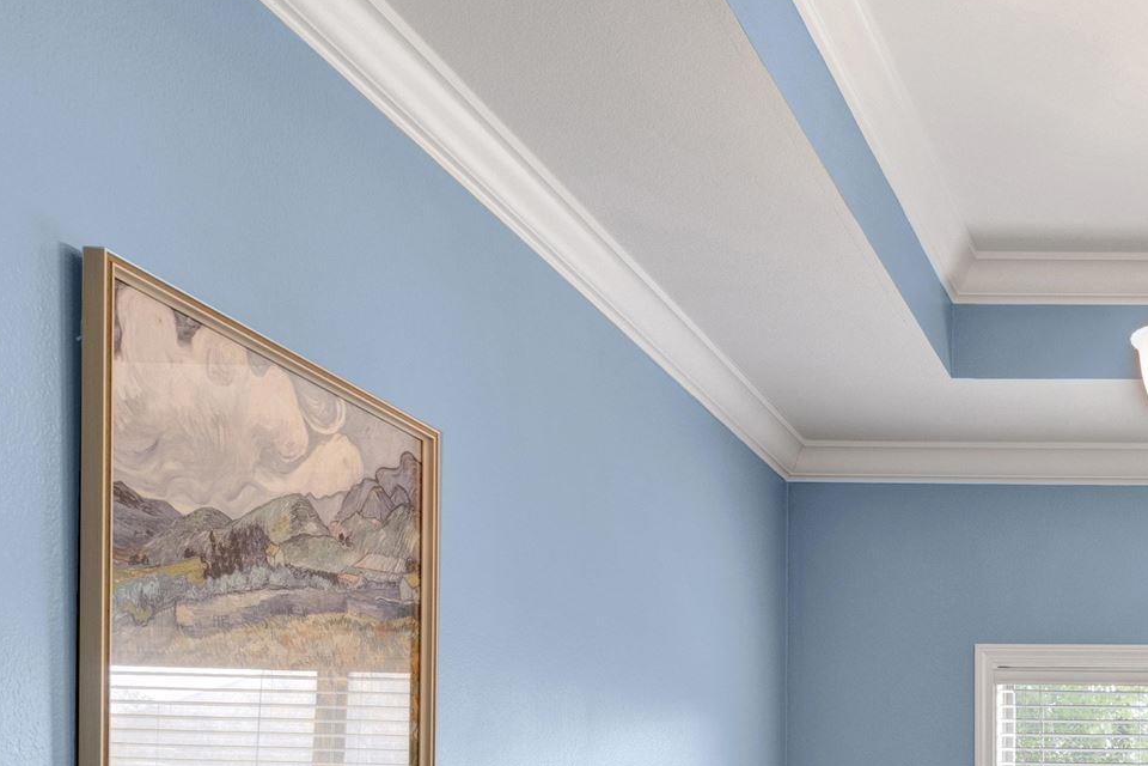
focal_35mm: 48
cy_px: 904
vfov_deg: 25.4
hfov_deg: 34.6
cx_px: 1303
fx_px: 1531
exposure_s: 1/3
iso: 400
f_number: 11
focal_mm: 15
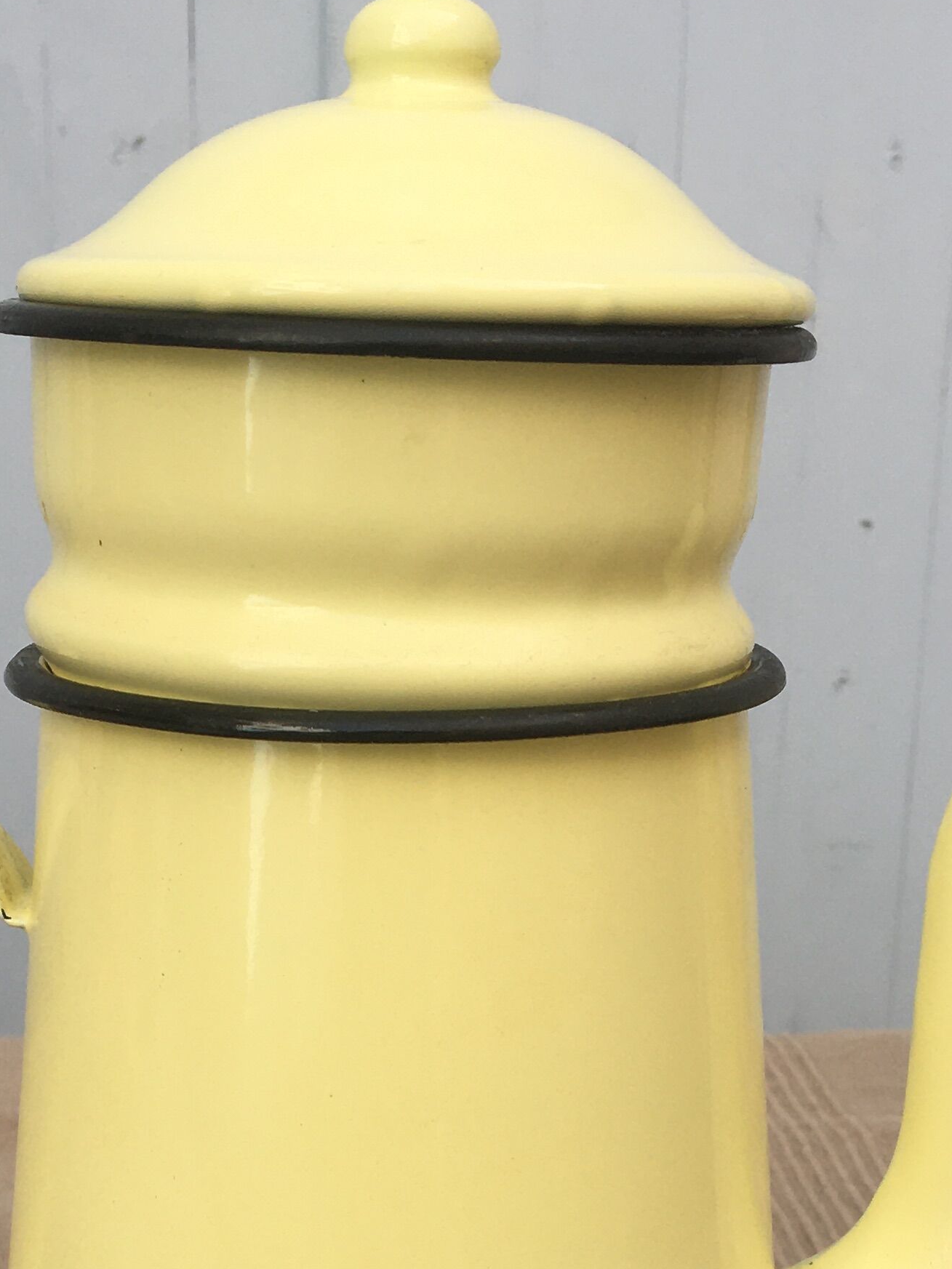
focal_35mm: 67
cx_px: 341
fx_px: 2457
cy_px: 1118
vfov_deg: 28.0
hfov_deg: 21.9
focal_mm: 4.15
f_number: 2.2
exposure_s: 1/346
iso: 25
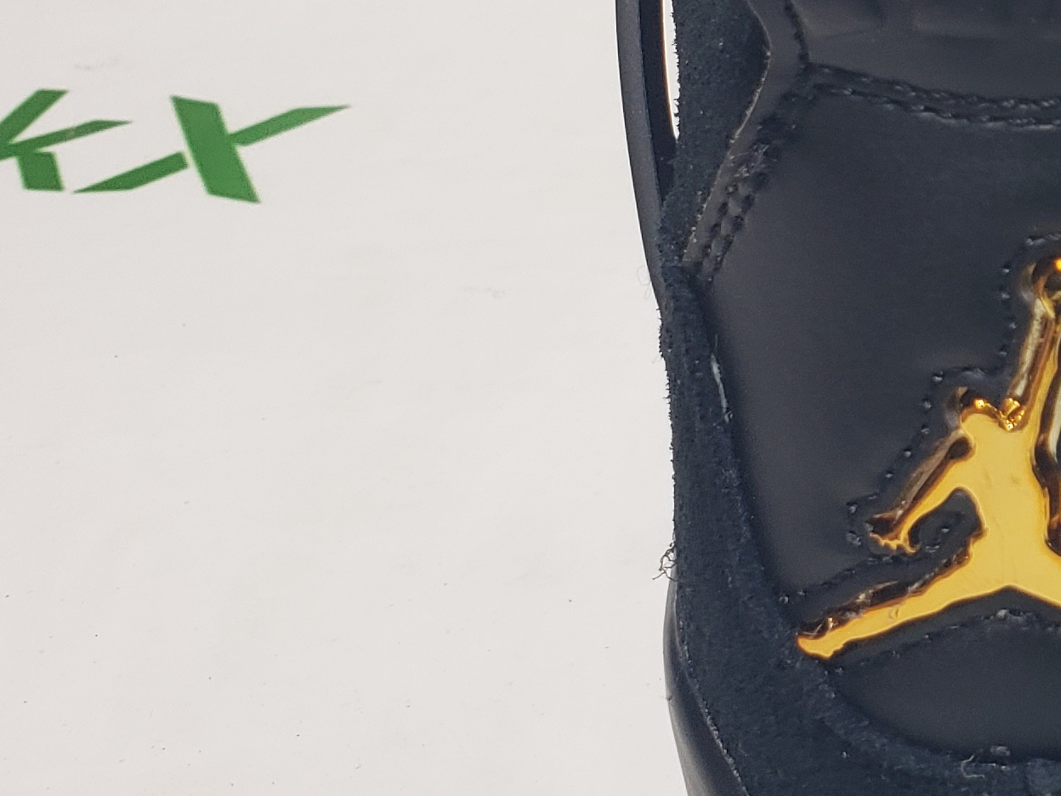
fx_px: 2575
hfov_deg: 20.2
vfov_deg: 17.5
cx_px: 1567
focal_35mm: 84
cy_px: 203
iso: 50
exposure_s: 1/142
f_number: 2.4
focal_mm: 4.3
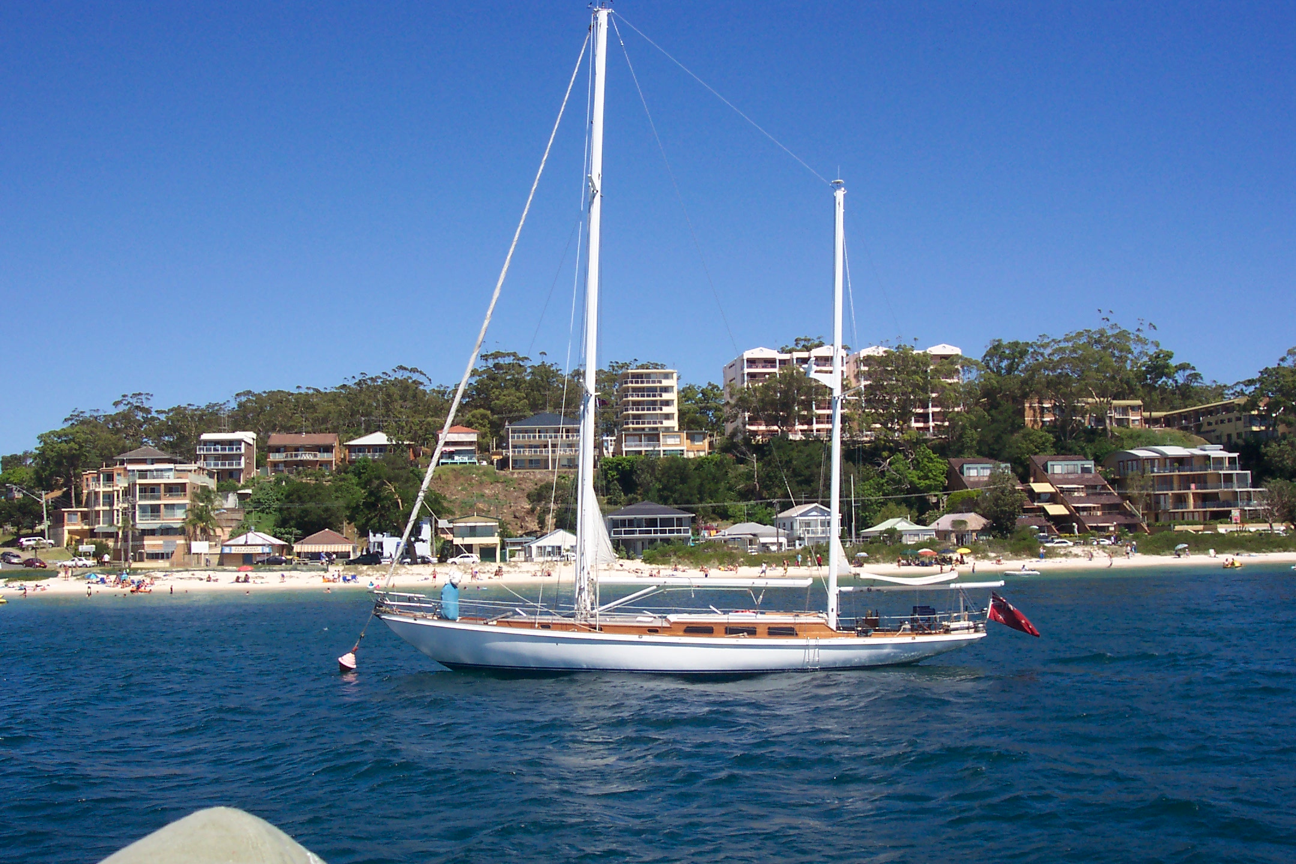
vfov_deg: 35.1
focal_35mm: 38
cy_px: 432
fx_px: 1368
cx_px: 648
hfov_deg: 50.7
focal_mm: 8
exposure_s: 1/1000
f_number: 4.8
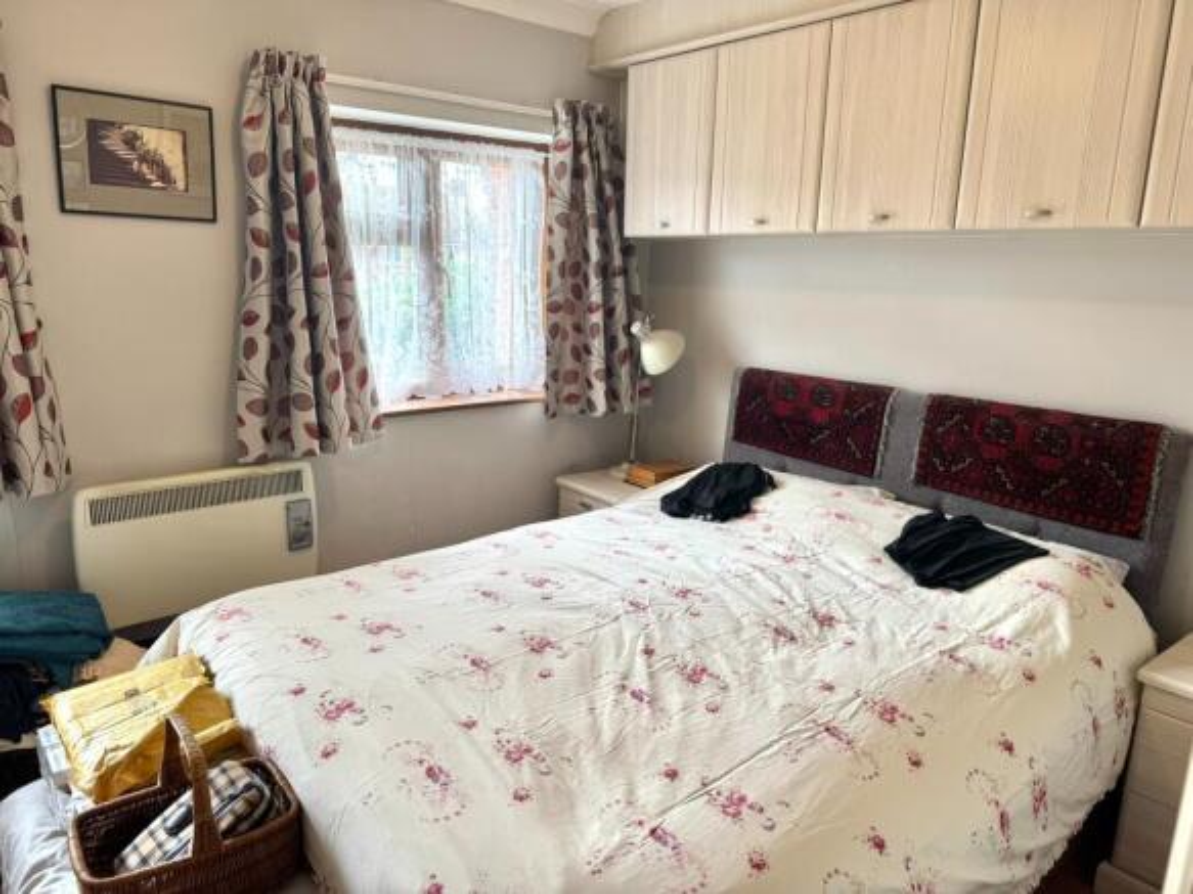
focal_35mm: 24
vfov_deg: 56.8
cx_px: 596
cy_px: 447
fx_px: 827
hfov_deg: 71.6
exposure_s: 1/121
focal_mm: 6.76
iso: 64
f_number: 1.78
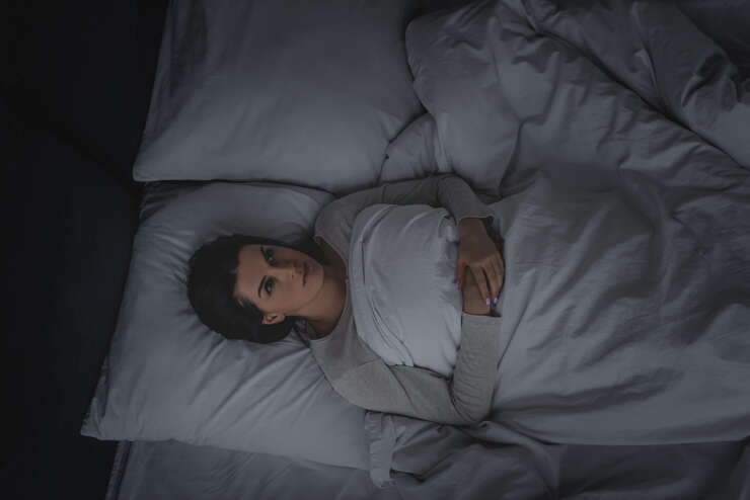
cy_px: 250
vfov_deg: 27.0
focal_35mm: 50
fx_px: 1042
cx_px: 375
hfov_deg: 39.6
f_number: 3.2
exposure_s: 1/200
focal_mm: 50
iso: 250
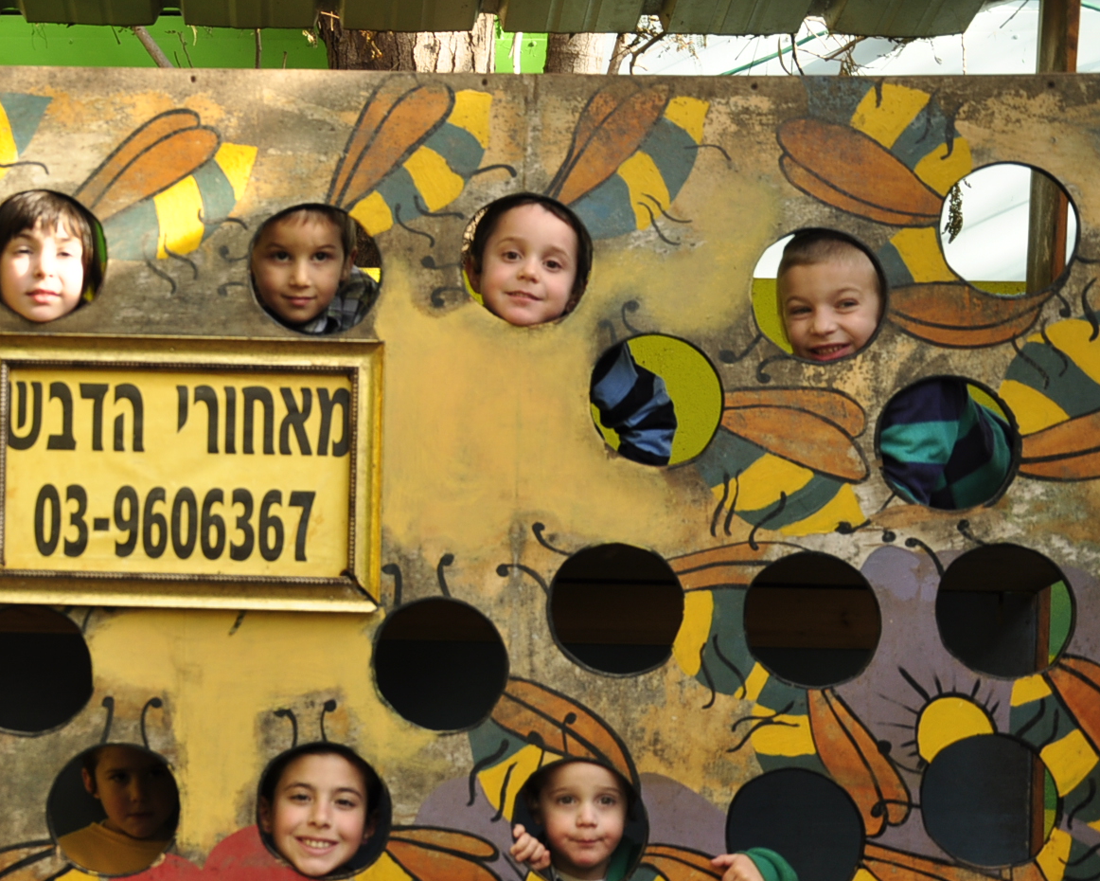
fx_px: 2703
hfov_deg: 22.6
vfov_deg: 18.5
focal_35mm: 83
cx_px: 167
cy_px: 550
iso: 200
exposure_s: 1/100
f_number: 5
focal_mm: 32
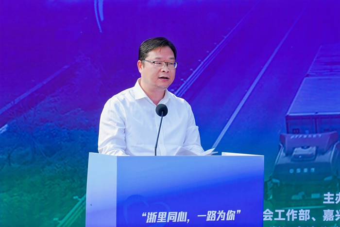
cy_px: 114
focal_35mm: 105
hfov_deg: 19.5
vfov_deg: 13.0
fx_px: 992
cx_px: 170
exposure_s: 1/1.43
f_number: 4.5
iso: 250
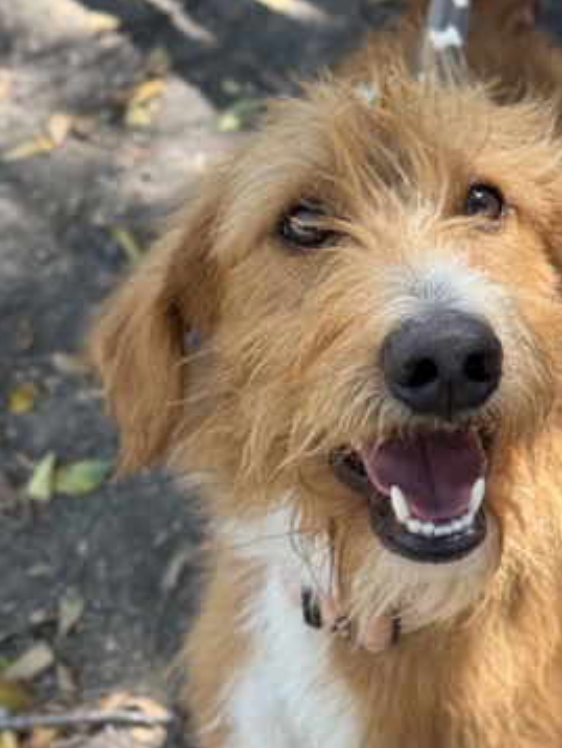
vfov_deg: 25.6
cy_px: 583
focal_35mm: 75
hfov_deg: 19.6
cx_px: 405
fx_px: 1622
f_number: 1.78
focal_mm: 6.76
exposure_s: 1/362
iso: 64
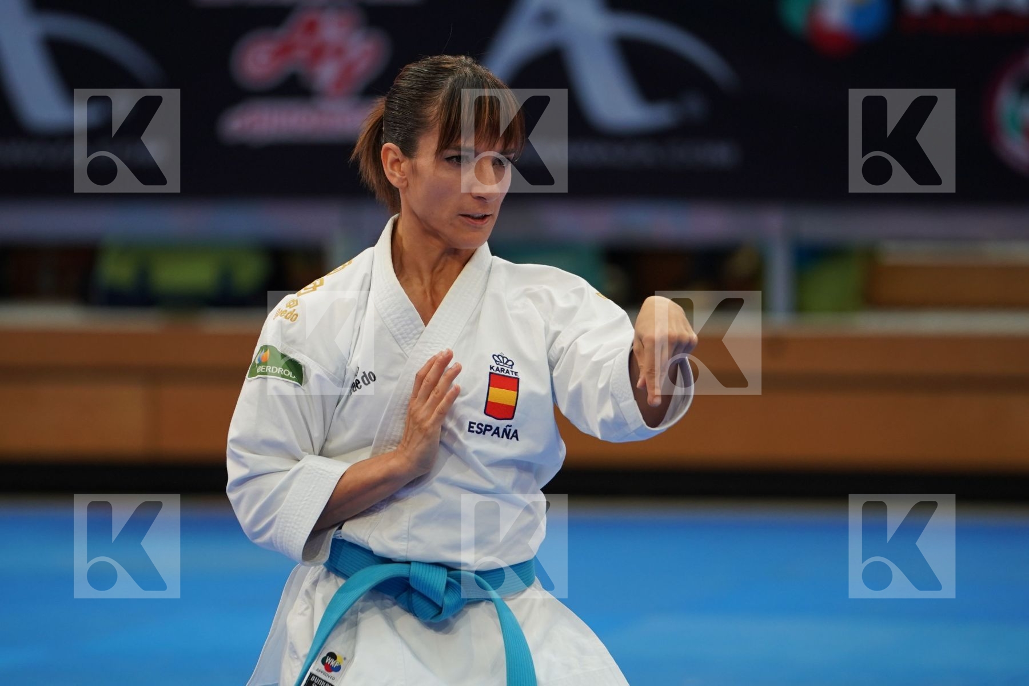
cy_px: 343
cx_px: 514
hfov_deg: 6.9
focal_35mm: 300
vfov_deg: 4.6
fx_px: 8574
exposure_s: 1/500
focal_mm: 200
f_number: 2.8
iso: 640
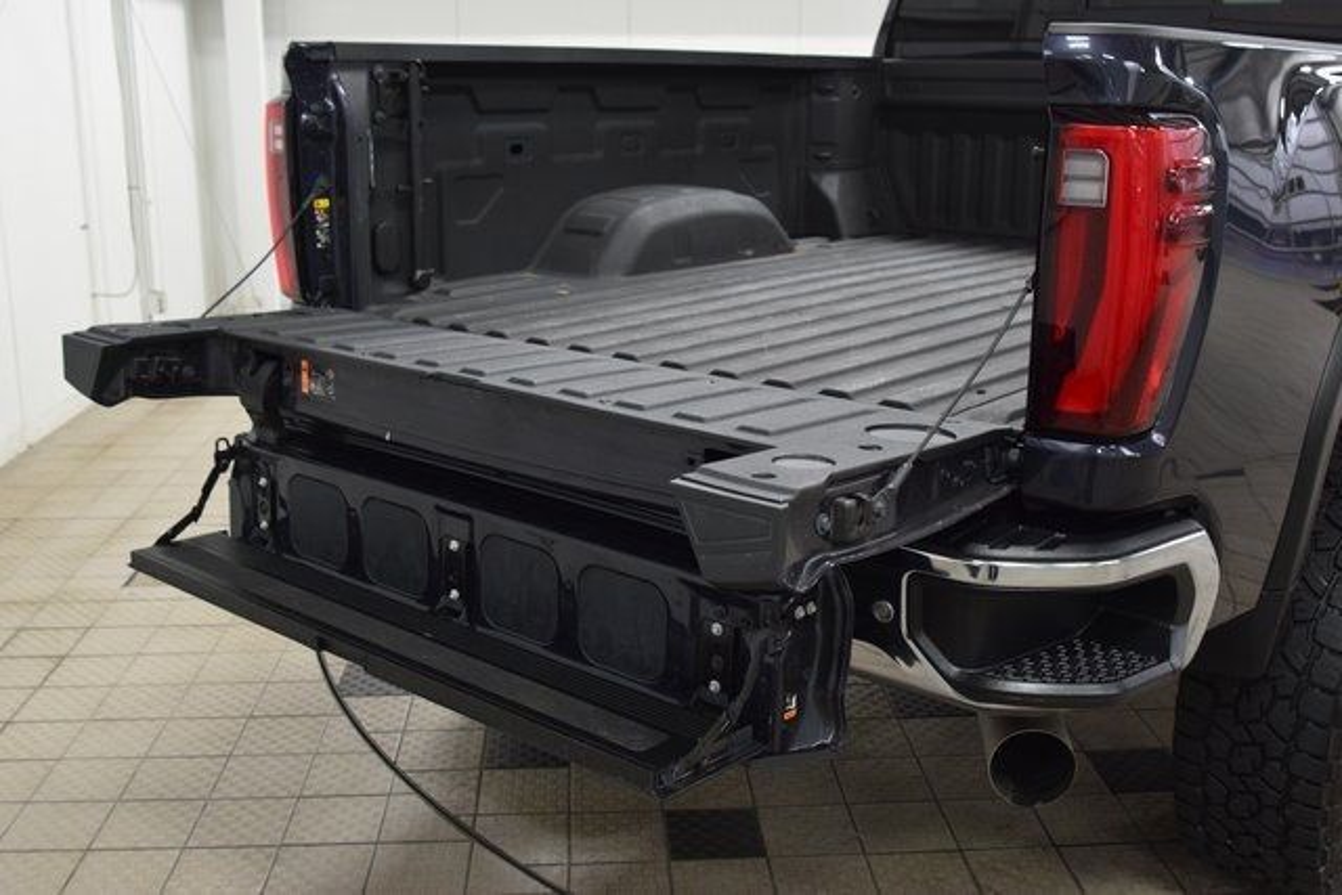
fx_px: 1342
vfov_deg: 36.9
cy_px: 448
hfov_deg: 53.1
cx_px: 671
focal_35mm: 36
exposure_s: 1/60
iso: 1600
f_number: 5
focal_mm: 24
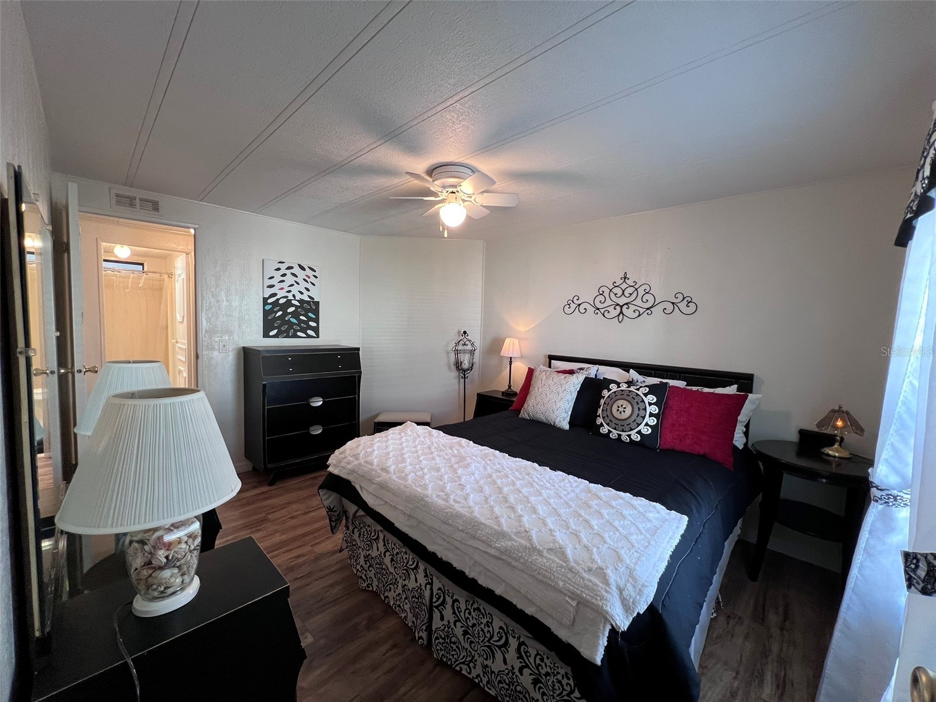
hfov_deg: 106.2
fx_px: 352
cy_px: 351
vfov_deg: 89.9
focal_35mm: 13
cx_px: 468
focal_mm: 1.57
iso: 160
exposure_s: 1/60
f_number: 1.8
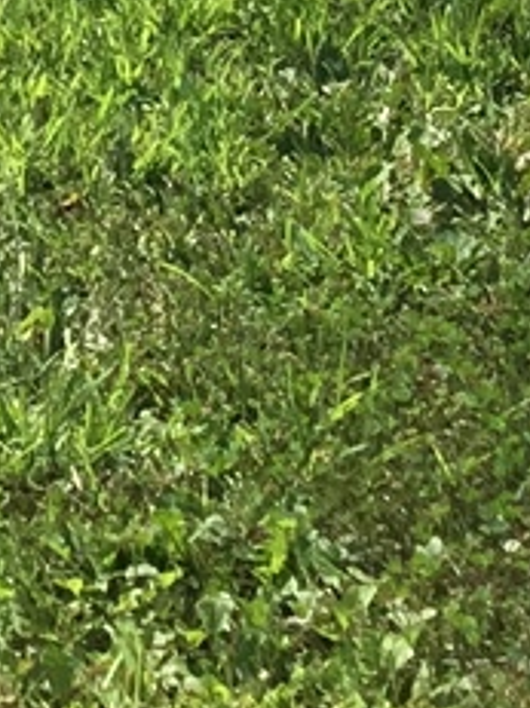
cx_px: -346
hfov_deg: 7.5
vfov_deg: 9.5
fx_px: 3944
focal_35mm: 193
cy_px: -726
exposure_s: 1/1597
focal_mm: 3.3
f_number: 2.4
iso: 25
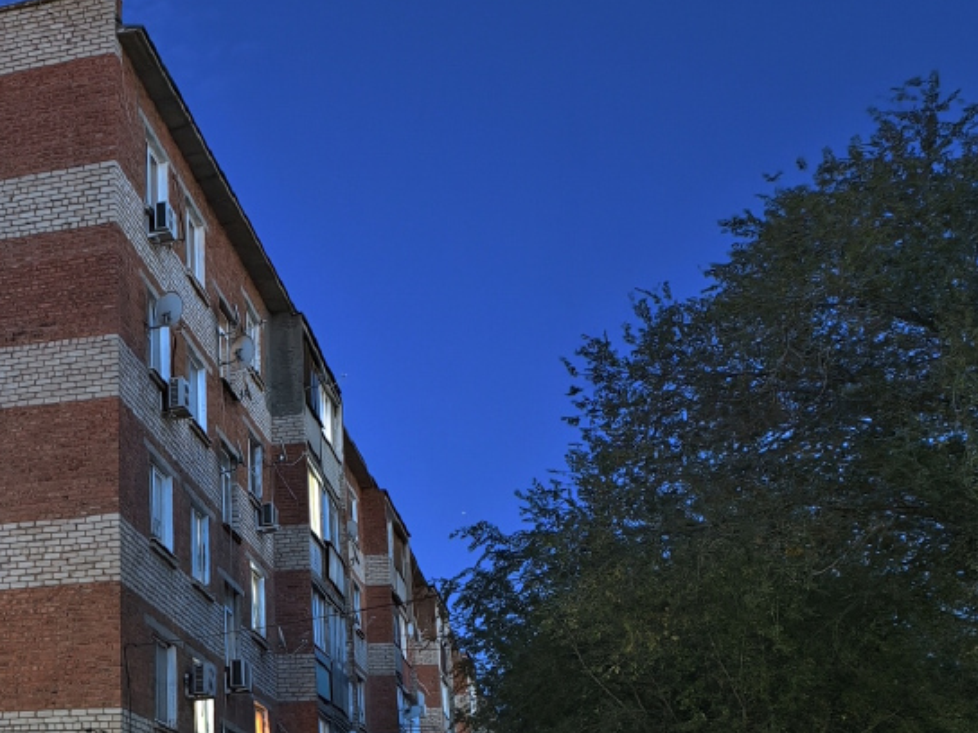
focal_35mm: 55
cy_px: 561
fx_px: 1554
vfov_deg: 26.2
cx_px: 34
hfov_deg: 32.5
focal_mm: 6.54
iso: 3203
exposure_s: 1/4.35
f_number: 1.57
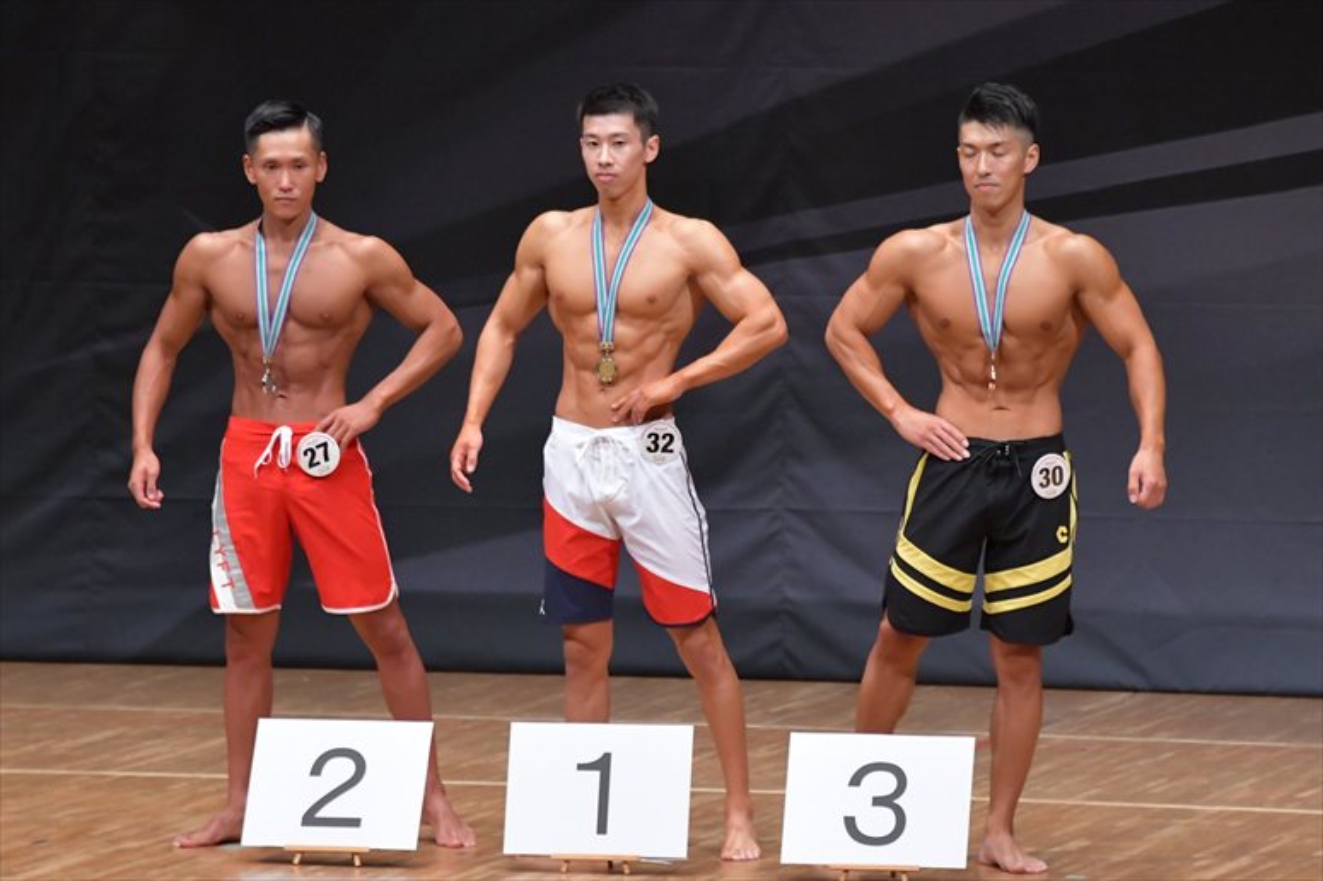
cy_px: 440
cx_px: 662
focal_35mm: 285
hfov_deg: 7.2
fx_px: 10469
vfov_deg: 4.8
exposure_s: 1/400
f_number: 5.6
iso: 6400
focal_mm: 190
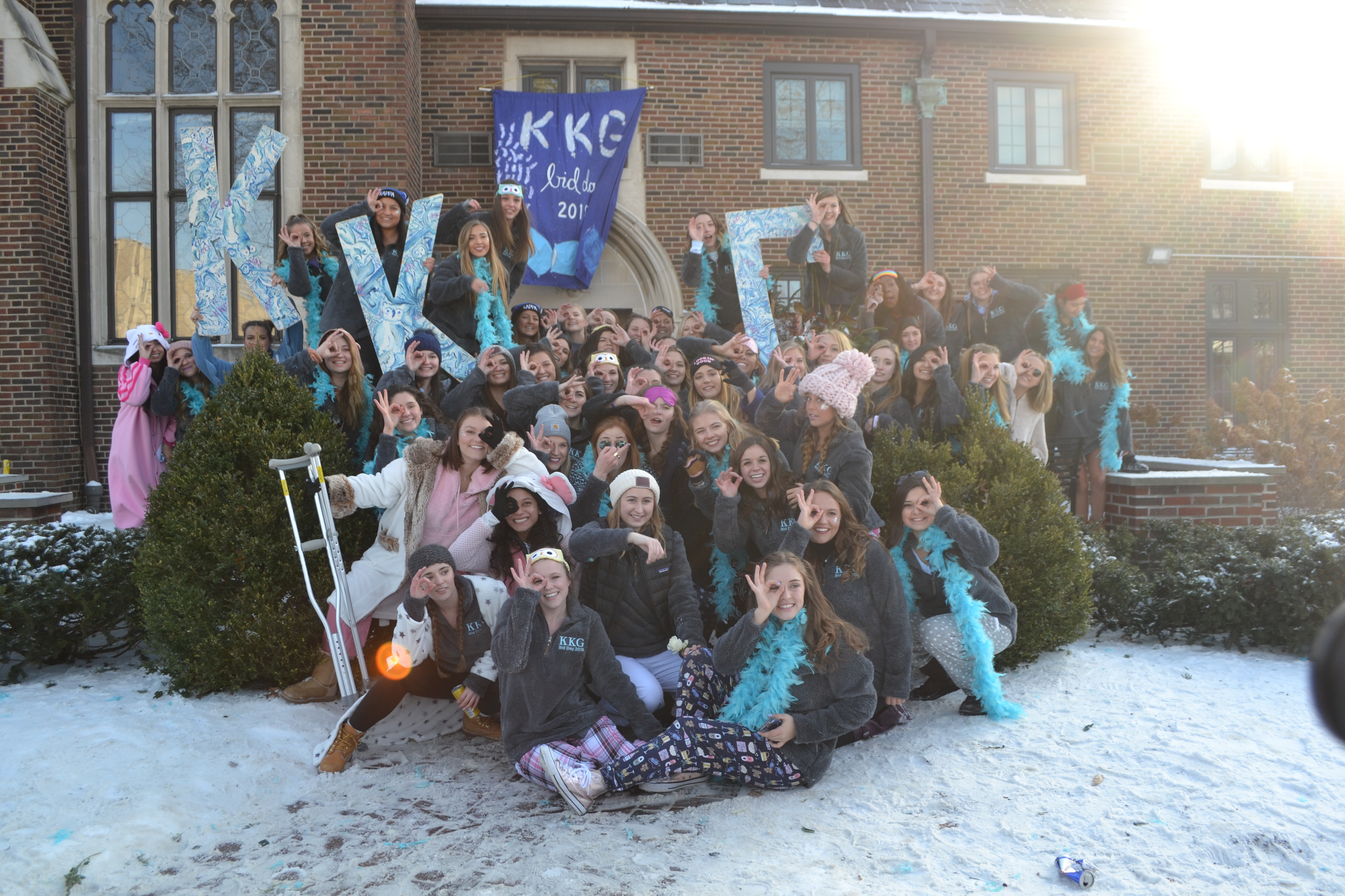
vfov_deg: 47.9
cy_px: 448
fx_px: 1009
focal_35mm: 27
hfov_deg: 67.4
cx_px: 672
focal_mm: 18
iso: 140
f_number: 5.6
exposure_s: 1/125
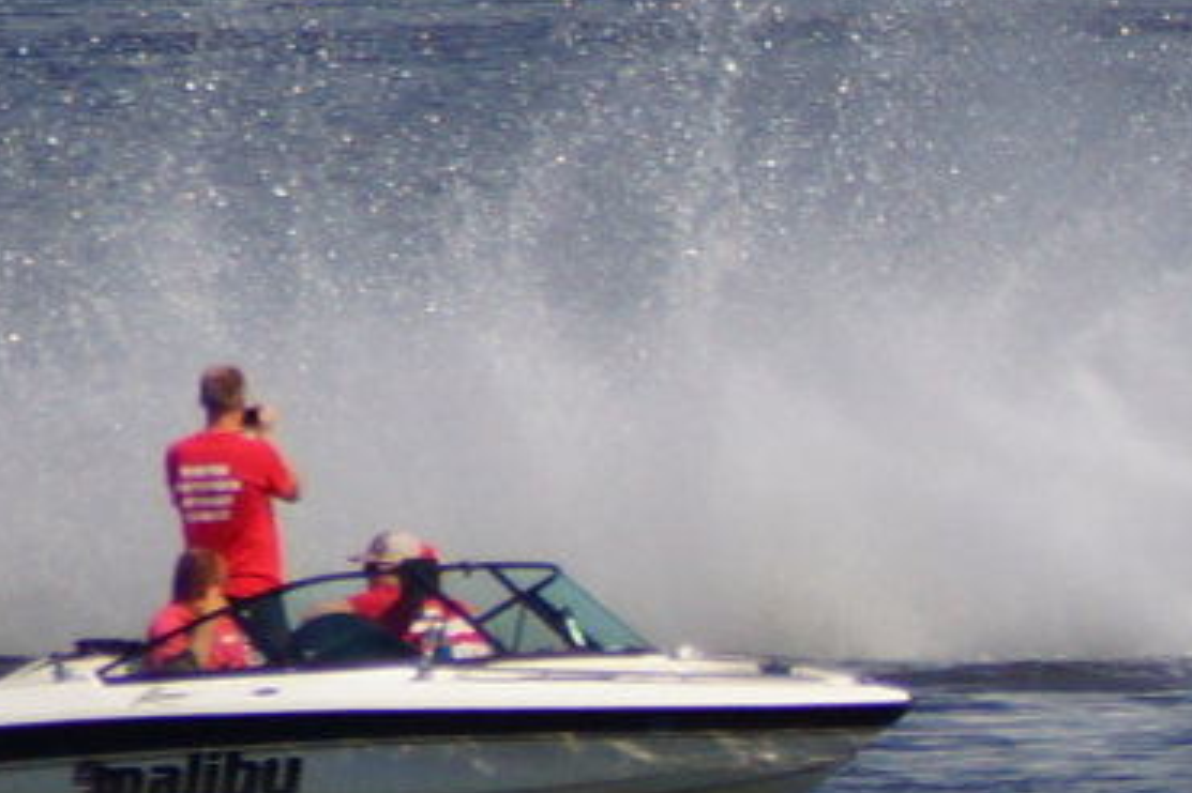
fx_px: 33426
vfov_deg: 1.4
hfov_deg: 2.0
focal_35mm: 1010
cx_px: 977
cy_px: 462
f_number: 6.3
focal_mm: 250
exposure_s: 1/400
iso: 160
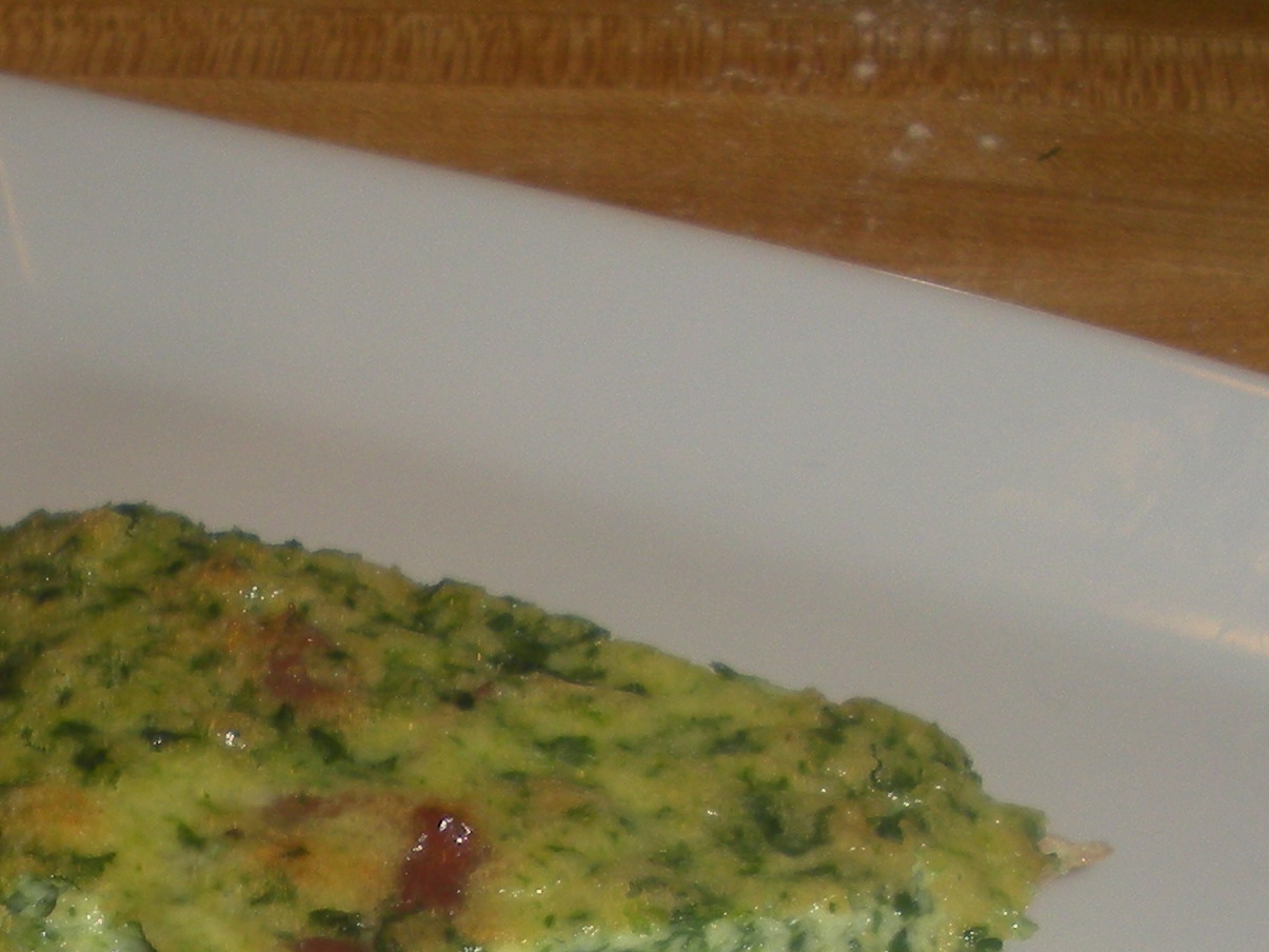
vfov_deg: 13.2
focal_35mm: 109
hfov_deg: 17.8
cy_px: 1187
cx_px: 135
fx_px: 3996
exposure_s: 1/55.7
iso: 64
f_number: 3.5
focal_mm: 6.3
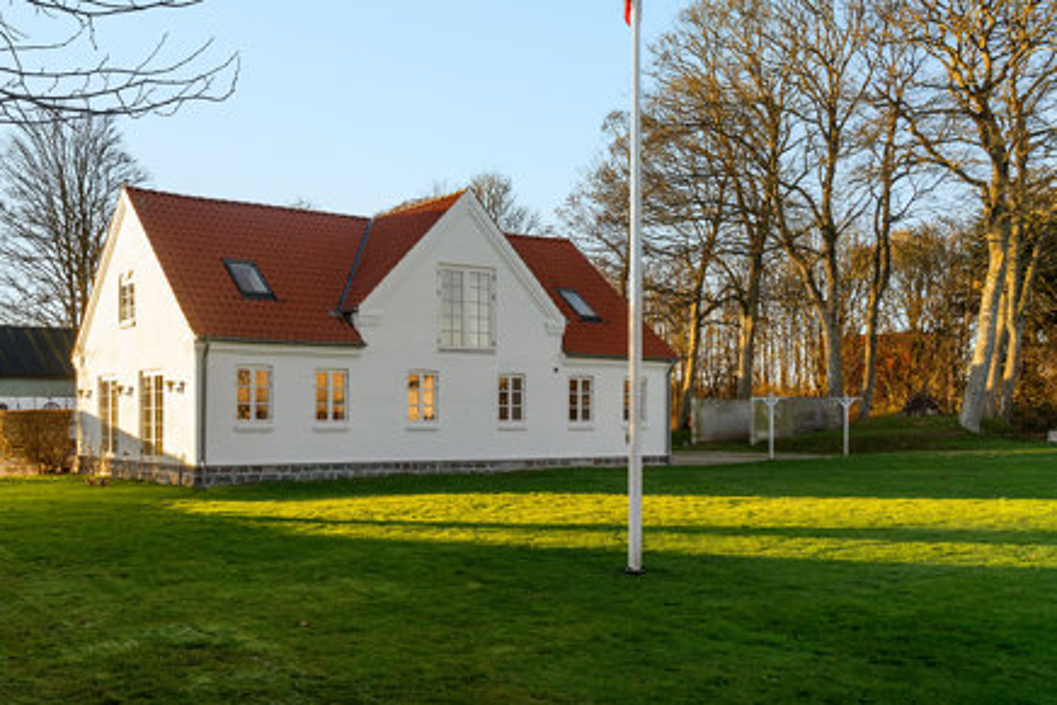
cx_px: 364
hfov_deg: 56.1
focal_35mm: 33
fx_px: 969
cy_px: 233
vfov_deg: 39.5
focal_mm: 16
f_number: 7.1
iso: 400
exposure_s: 1/125
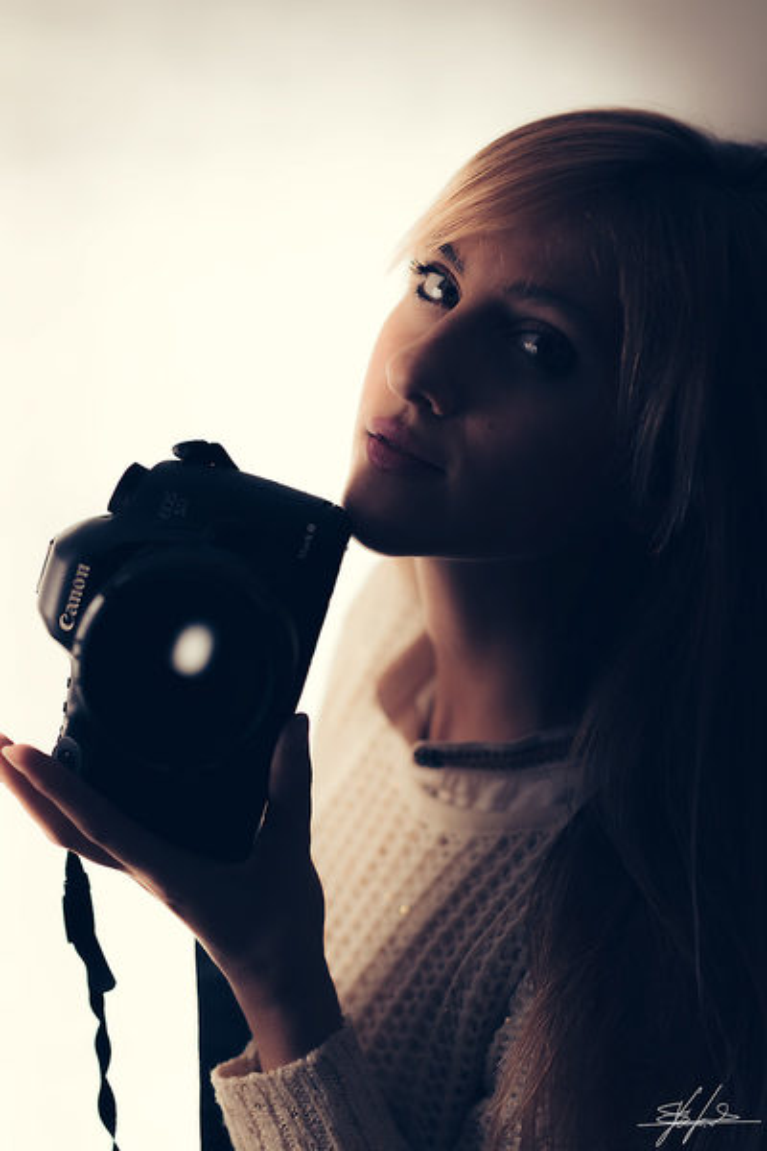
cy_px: 576
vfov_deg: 23.9
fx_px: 2716
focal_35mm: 85
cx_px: 384
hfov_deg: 16.1
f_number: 2
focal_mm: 85
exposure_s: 1/200
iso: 125
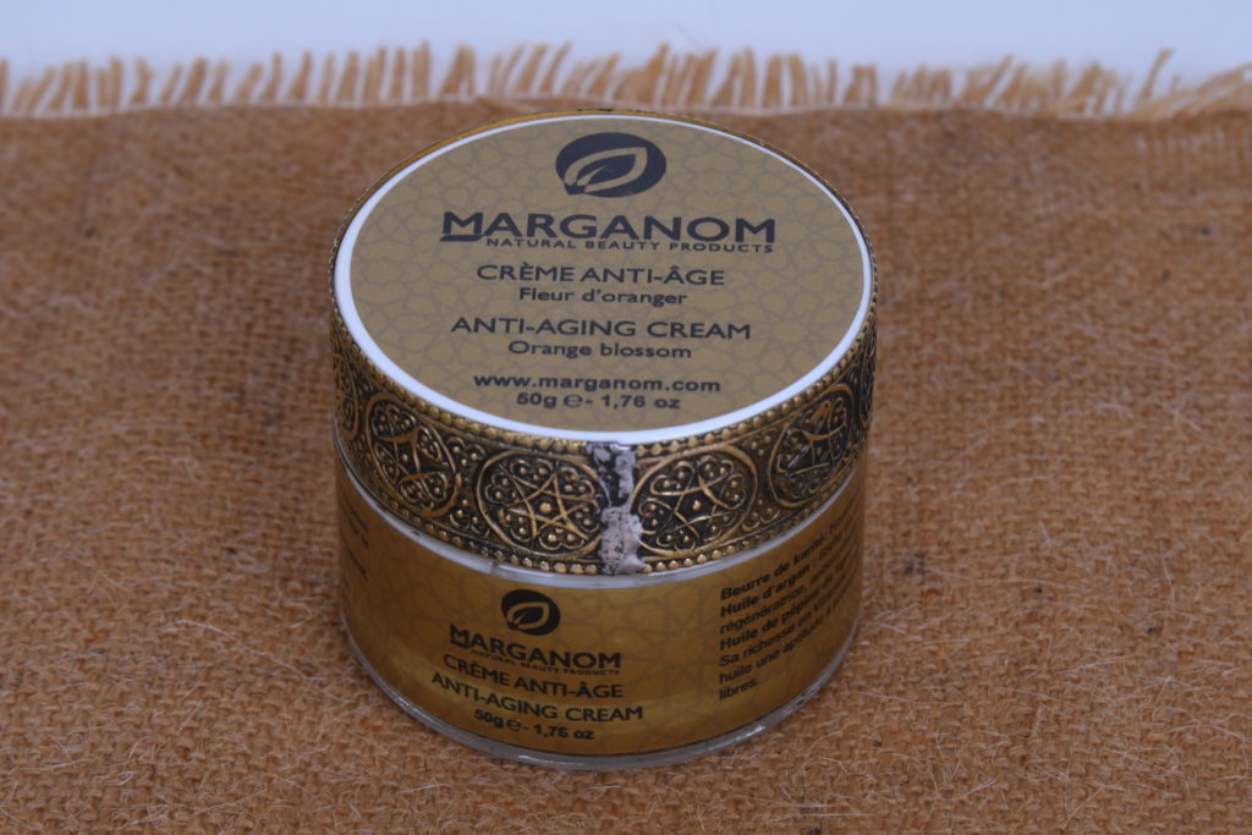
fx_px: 5478
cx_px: 626
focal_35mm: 158
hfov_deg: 13.0
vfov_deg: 8.7
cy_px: 418
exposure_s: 1/50
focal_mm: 105
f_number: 13
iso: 200
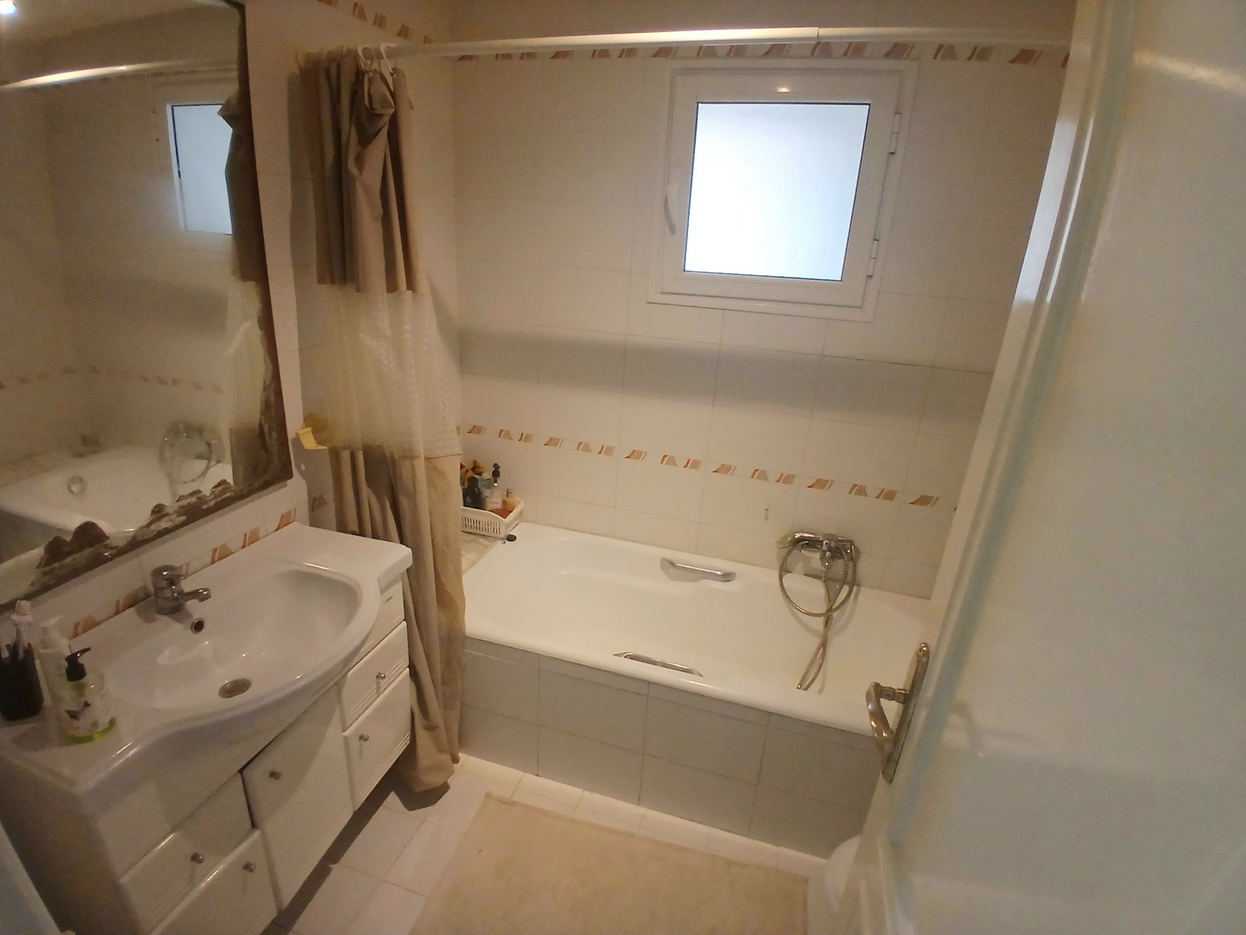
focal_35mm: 17
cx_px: 623
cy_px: 468
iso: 160
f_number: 2.2
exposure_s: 1/33
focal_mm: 1.4
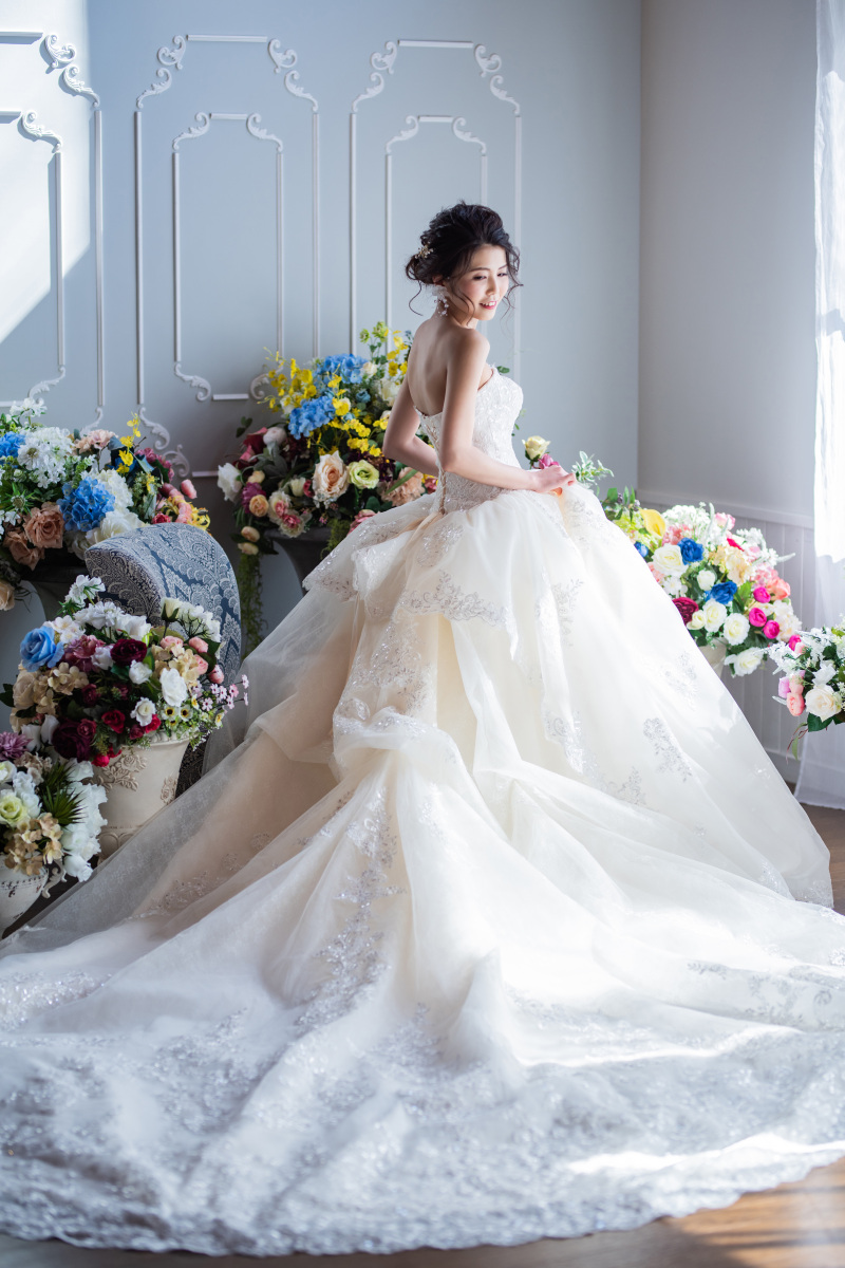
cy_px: 634
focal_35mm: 85
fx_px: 2992
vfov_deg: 23.9
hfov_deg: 16.1
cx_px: 422
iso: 100
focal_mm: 85
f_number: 2
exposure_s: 1/500
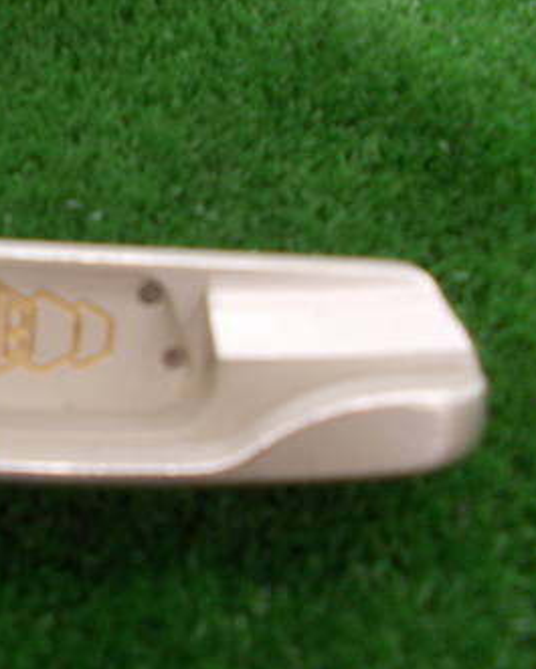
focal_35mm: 49
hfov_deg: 28.1
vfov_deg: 38.0
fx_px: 971
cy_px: 285
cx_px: -53
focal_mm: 4.6
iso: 200
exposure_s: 1/25
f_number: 3.2
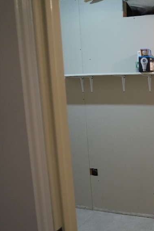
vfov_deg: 45.4
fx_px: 276
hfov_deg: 27.0
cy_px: 118
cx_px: 192
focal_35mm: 43
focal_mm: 24
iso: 2000
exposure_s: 1/160
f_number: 3.5
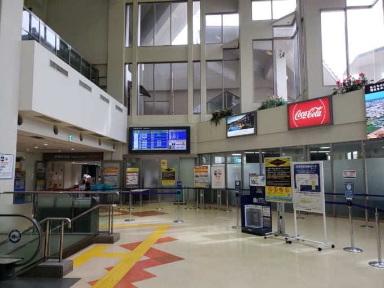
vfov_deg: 53.1
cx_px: 192
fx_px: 288
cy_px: 144
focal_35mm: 26
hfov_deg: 67.3
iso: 100
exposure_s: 1/120
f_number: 2.4
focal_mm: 4.3
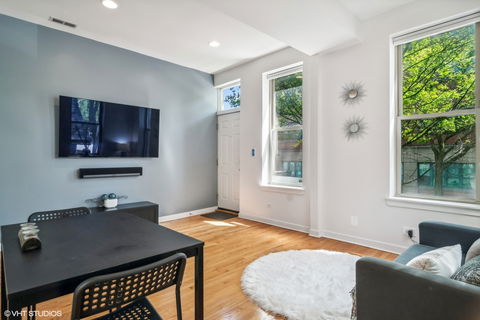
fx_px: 240
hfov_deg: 90.0
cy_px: 160
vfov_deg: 67.4
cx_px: 240
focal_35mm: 18
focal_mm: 12
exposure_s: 1/15
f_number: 8
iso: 200
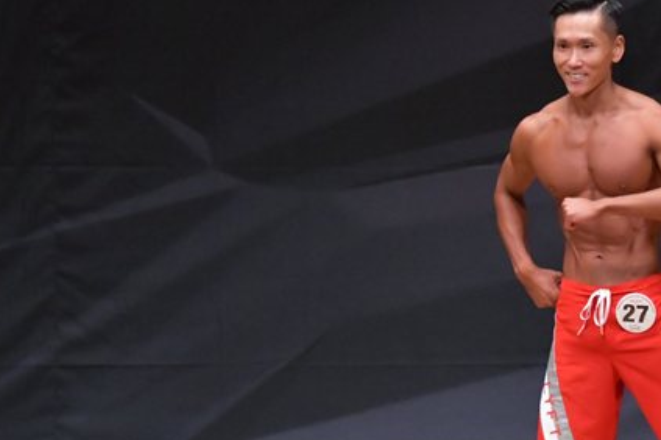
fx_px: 9558
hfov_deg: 4.0
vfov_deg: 2.6
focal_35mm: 521
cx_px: 568
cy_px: 301
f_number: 5.6
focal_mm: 190
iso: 6400
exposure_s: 1/400
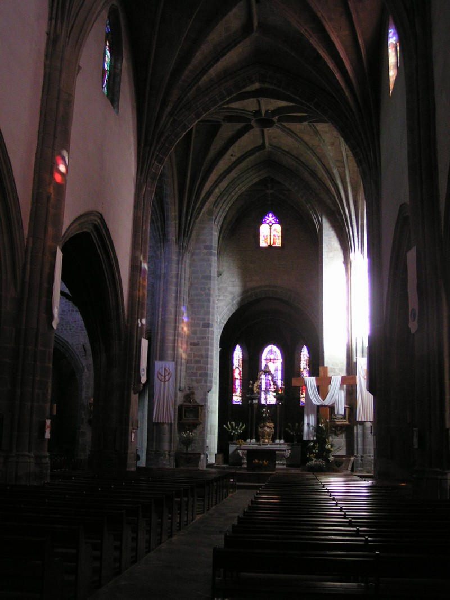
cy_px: 300
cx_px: 225
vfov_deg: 49.0
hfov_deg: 37.7
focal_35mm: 38
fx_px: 659
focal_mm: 5.8
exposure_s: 1/15
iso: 200
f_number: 2.8
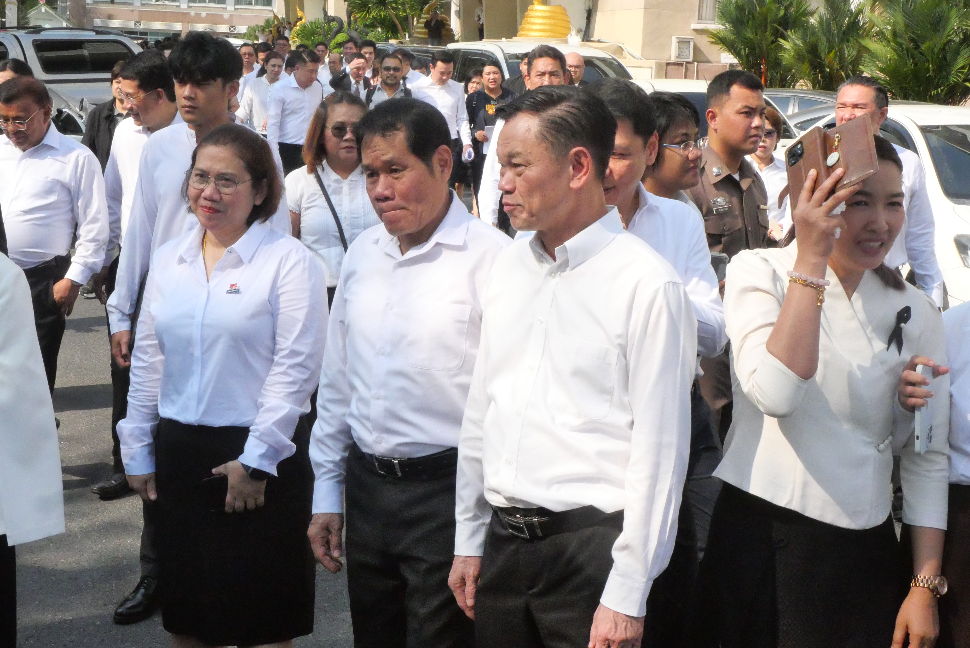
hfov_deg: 35.6
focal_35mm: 56
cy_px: 324
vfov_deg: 24.2
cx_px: 485
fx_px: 1510
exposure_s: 1/2000
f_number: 16
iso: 6400
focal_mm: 27
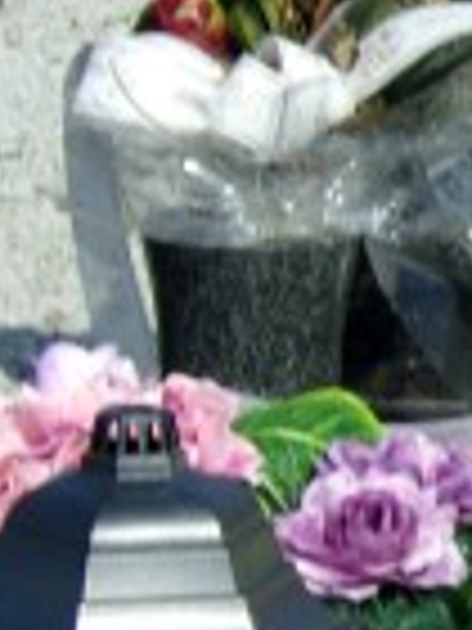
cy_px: 423
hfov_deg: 4.6
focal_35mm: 320
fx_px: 5818
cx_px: 1047
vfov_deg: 6.2
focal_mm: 12.5
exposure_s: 1/50
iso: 80
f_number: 17.2
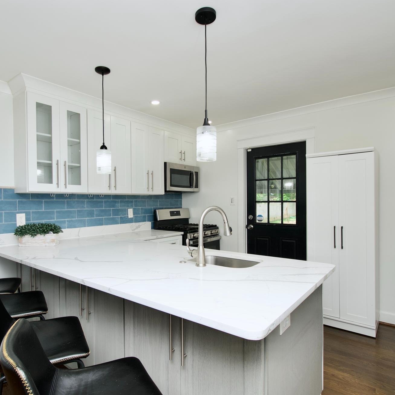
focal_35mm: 20
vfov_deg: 74.8
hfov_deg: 74.4
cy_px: 195
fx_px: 258
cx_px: 169
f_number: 7.1
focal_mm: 10
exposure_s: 1/80
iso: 320
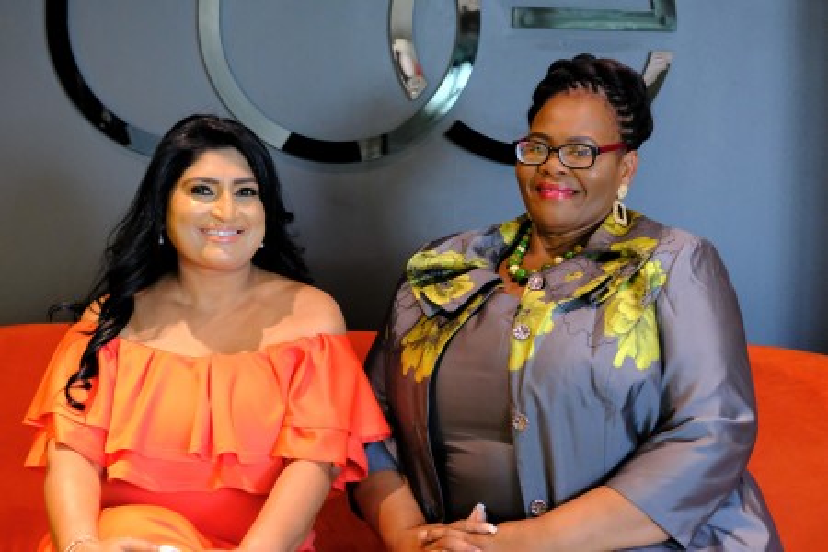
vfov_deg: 16.3
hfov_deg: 24.2
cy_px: 276
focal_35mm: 84
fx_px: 1932
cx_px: 414
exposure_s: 1/125
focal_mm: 56
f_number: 3.6
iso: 6400
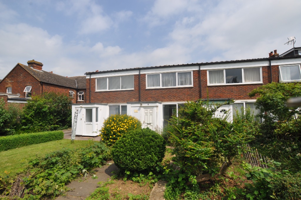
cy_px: 100
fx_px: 138
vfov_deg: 72.0
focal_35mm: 16
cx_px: 150
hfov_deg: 95.0
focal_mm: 11
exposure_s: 1/400
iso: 200
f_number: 10
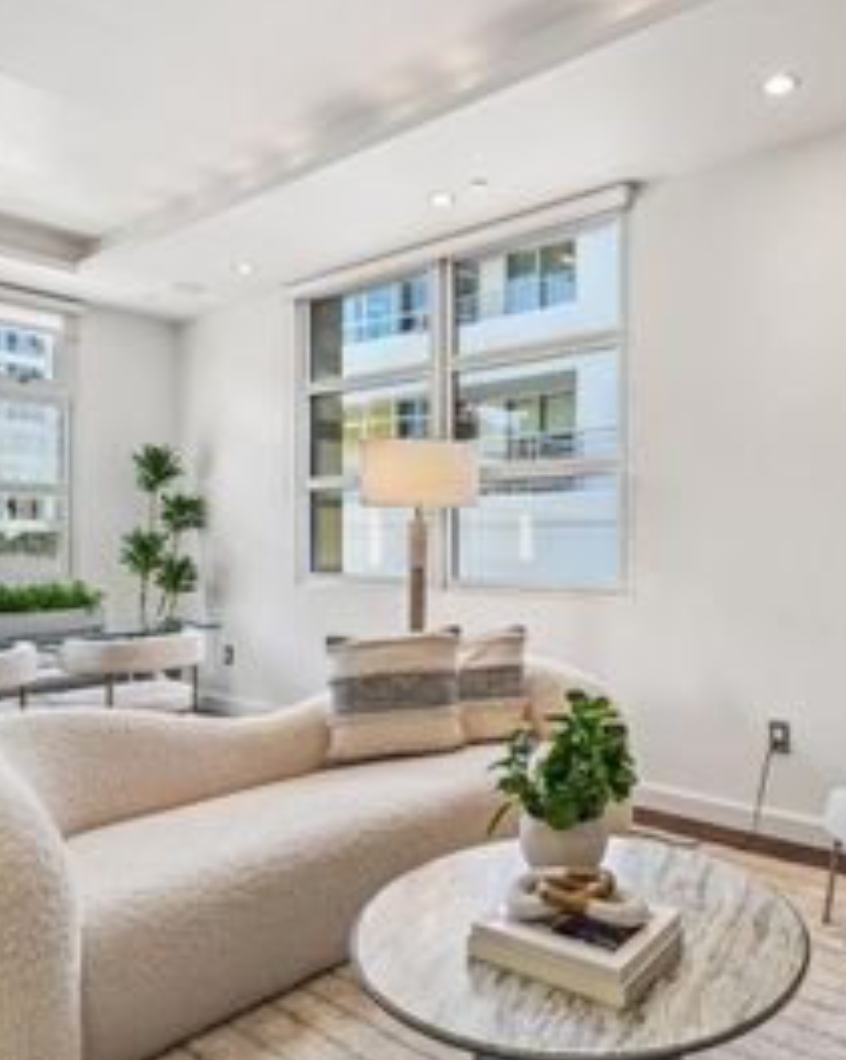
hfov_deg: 55.0
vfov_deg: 68.1
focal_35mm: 25
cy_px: 534
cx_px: 592
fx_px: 783
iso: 800
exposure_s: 1/25
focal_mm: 14
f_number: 8
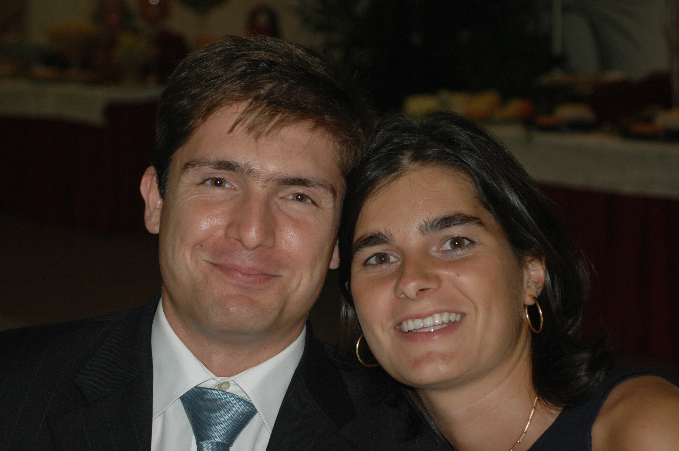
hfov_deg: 17.1
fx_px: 2261
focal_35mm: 120
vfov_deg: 11.4
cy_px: 226
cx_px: 340
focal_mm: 80
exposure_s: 1/60
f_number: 5.6
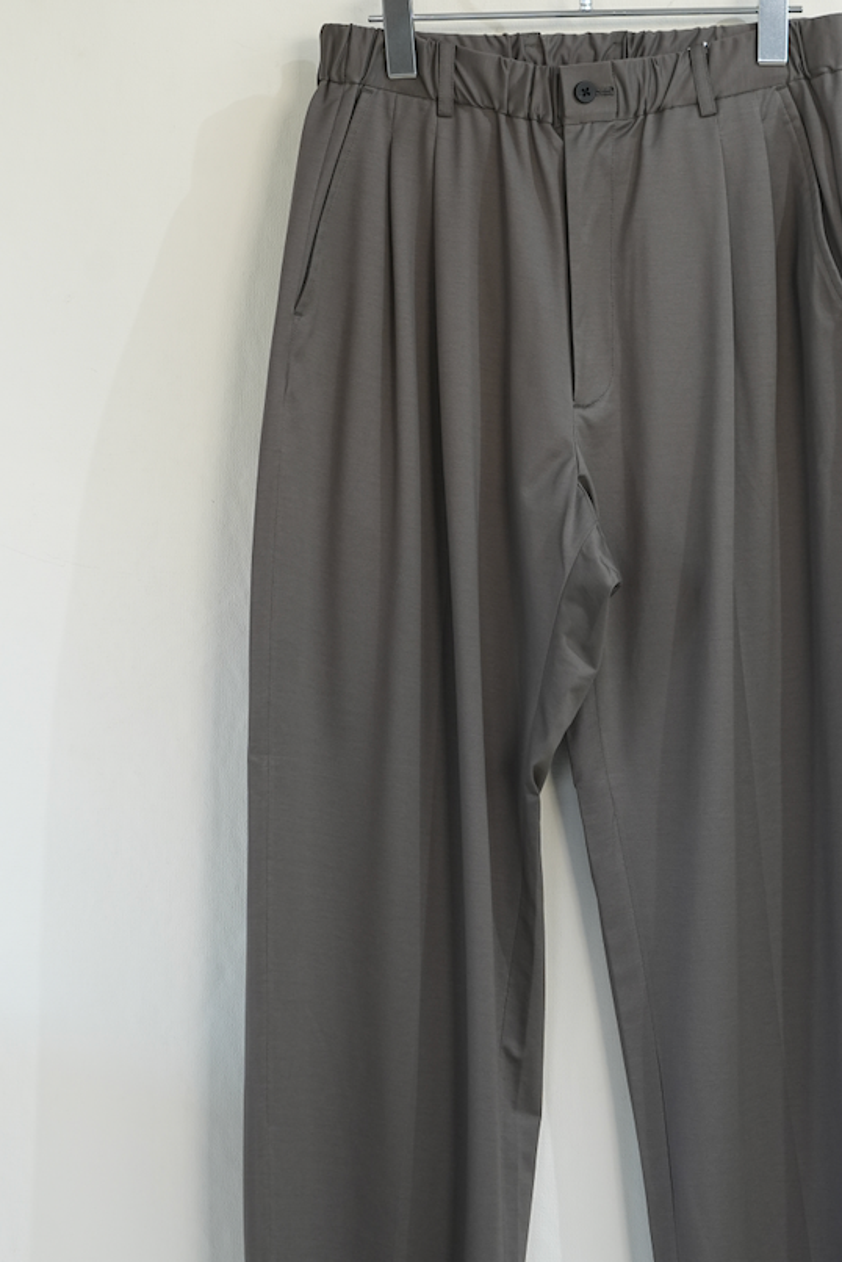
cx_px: 609
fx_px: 3505
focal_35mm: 100
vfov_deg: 20.4
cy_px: 604
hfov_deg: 13.7
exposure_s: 1/50
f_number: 5.6
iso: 640
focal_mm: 63
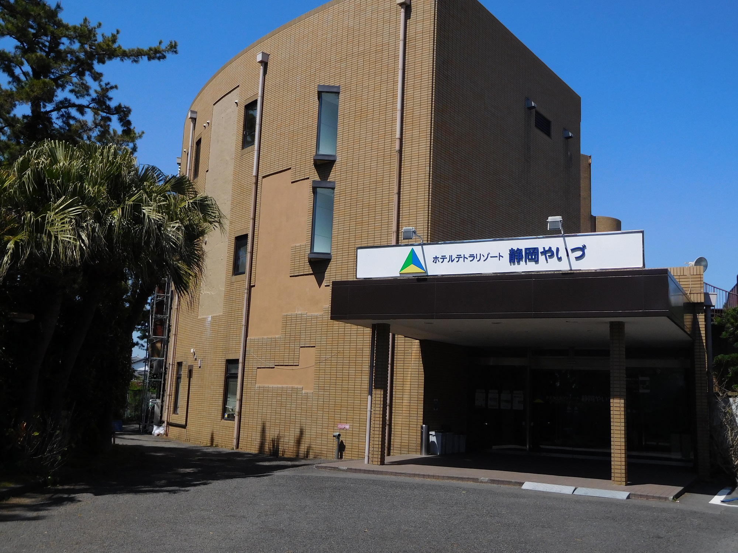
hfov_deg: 52.6
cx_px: 369
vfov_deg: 40.7
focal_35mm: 35
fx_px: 746
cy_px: 276
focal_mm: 6.2
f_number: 7.6
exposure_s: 1/500
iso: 125
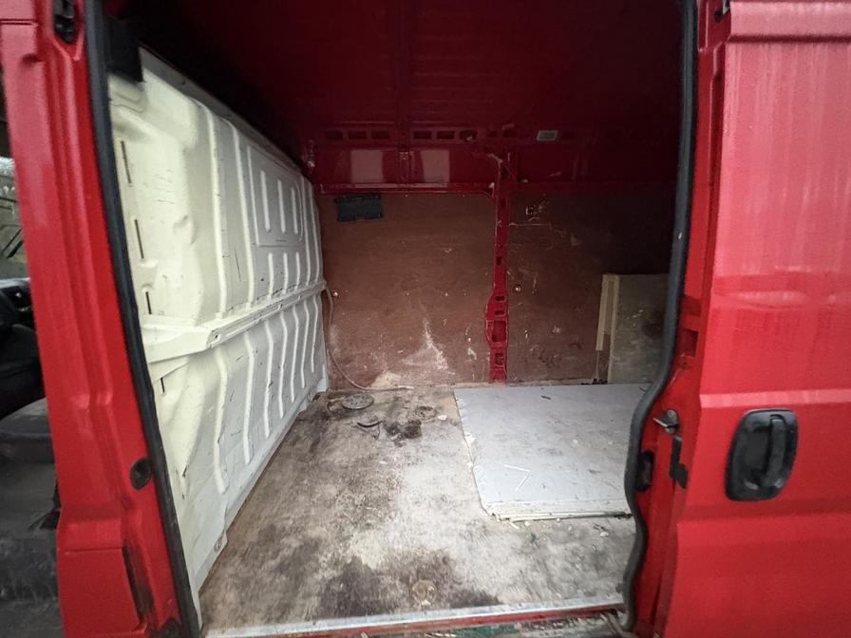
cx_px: 426
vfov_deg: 85.7
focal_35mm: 14
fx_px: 344
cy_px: 319
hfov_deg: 102.1
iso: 1250
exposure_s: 1/30
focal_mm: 2.22
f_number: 2.2
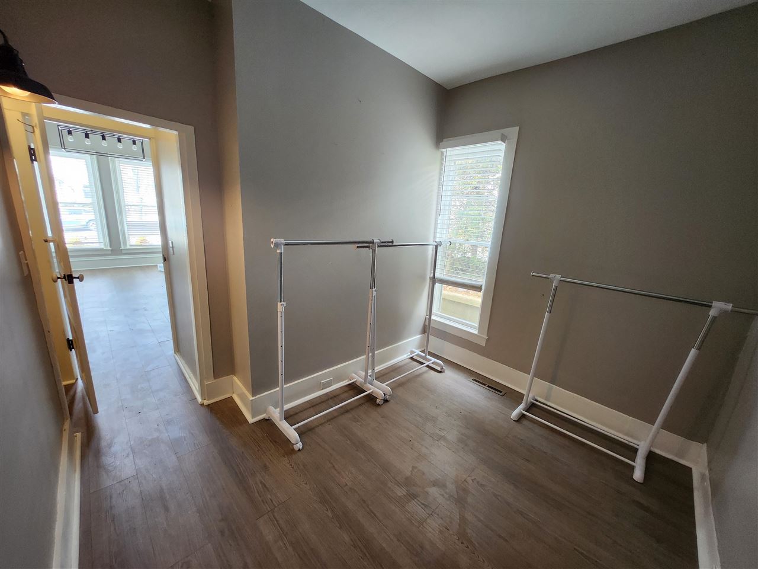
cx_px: 379
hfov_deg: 106.2
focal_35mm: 13
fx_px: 285
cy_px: 284
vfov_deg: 89.9
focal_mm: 1.74
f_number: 2.2
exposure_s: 1/60
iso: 250
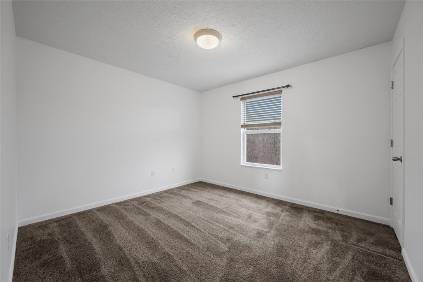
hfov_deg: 104.3
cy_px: 141
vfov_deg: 81.2
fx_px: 164
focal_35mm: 14
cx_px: 212
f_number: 8
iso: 400
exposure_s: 1/3
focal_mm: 14
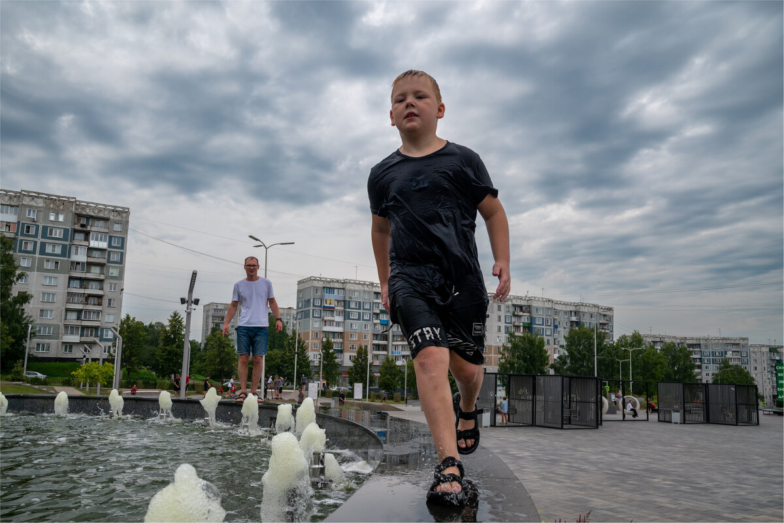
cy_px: 262
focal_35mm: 24
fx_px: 523
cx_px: 392
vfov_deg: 53.2
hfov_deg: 73.7
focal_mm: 24
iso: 100
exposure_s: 1/800
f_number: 6.3
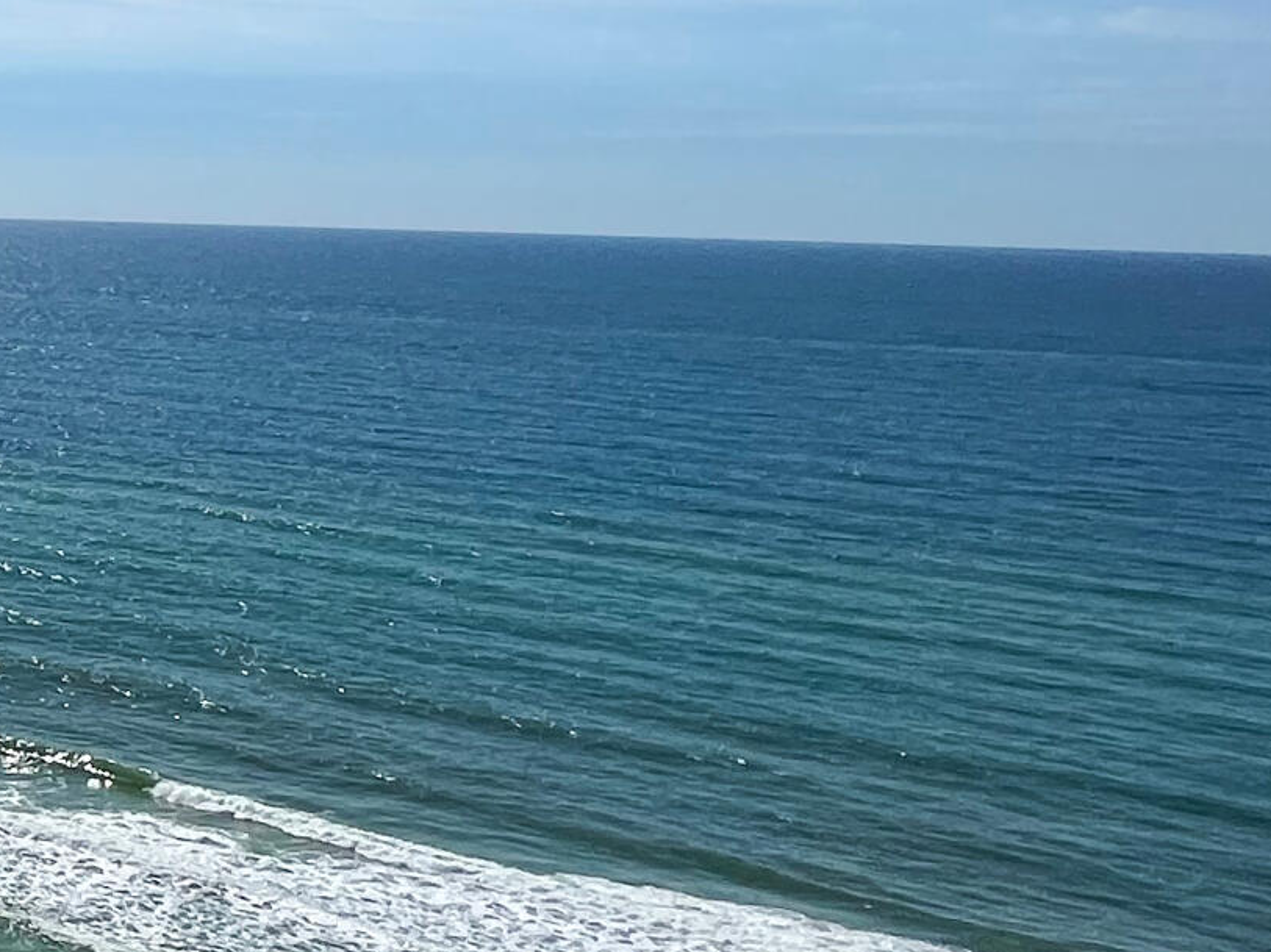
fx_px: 1762
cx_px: -1001
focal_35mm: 48
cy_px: 245
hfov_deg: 22.6
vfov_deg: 29.8
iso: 40
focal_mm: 1.57
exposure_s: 1/4386
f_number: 1.8
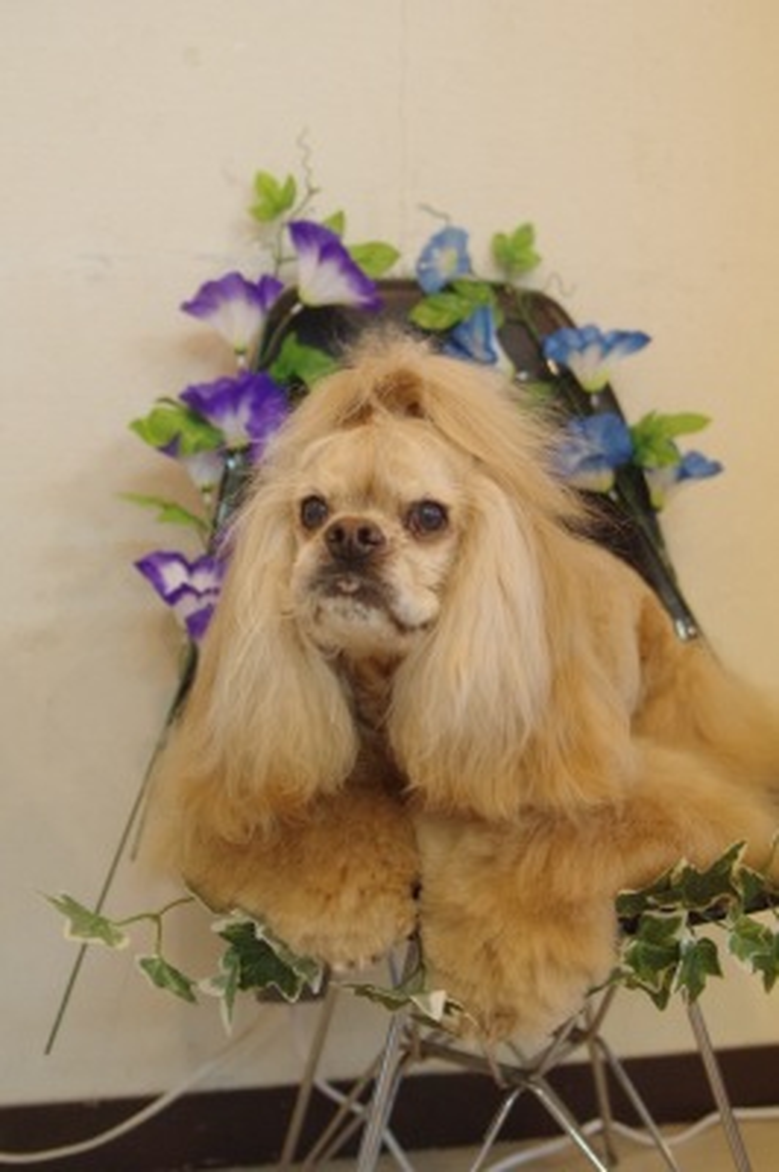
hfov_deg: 31.8
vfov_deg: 46.4
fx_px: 1366
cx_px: 390
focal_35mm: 42
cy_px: 586
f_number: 2.8
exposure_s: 1/320
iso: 3200
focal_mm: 28
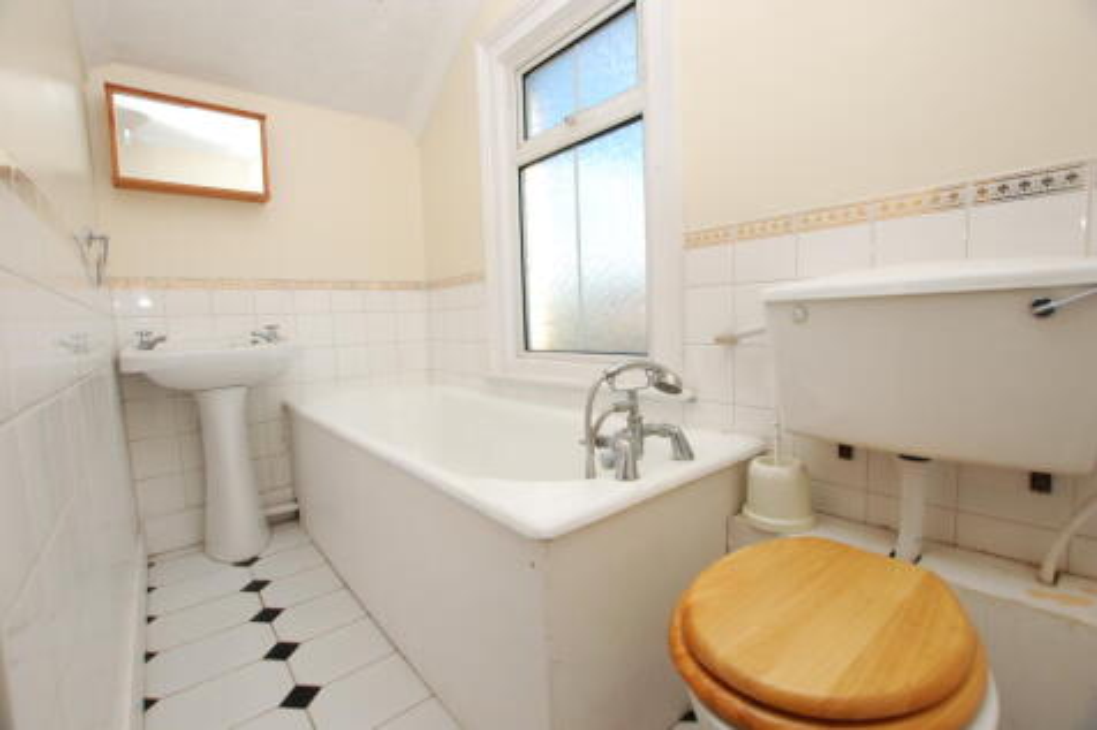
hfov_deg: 100.4
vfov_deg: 77.3
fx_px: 457
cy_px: 365
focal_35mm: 15
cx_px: 548
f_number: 5.6
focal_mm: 10
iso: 100
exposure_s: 1/125
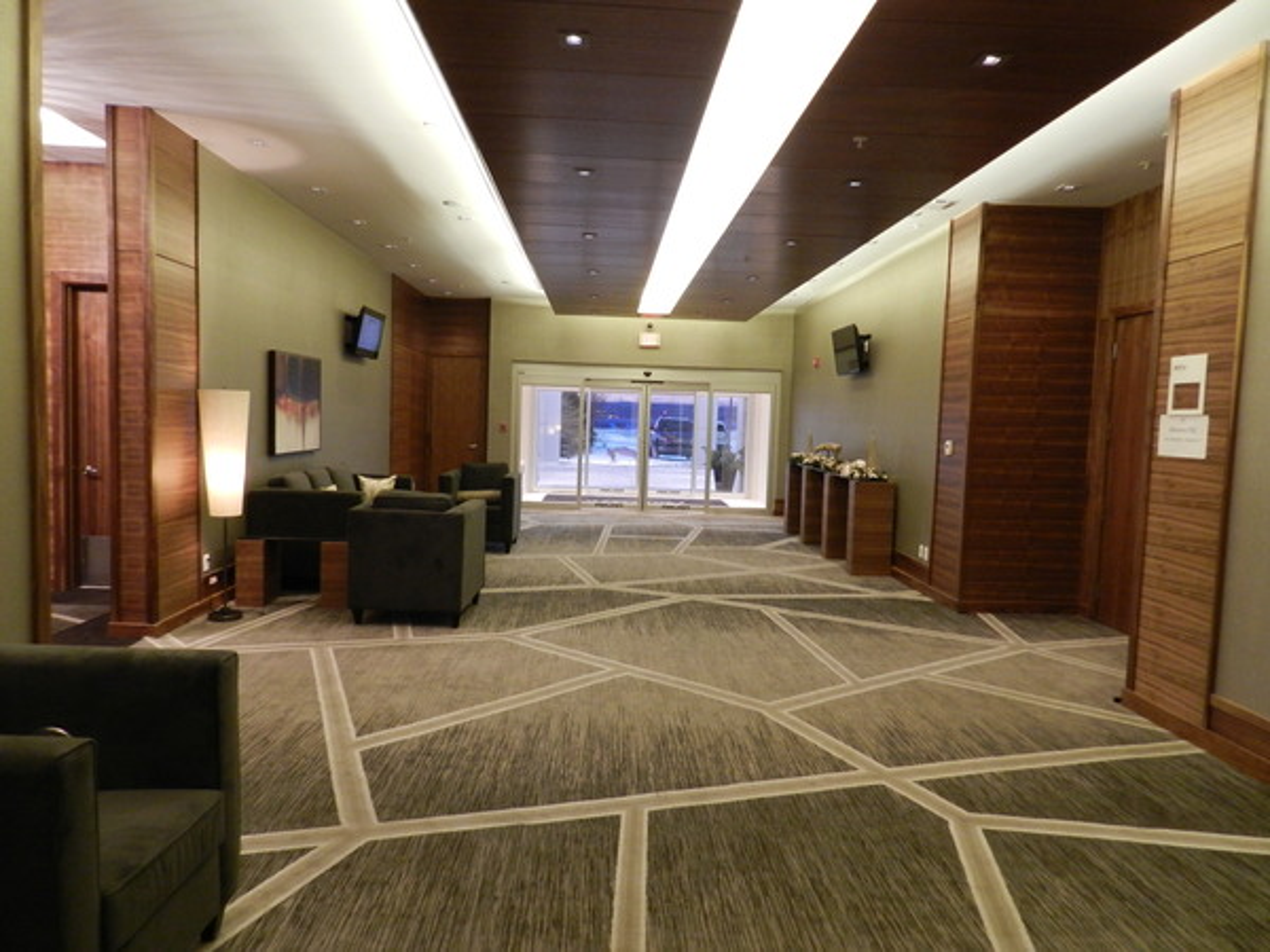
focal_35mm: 23
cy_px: 476
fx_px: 844
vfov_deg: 58.9
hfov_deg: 73.9
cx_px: 635
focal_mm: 4
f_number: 3.4
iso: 400
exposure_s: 1/6
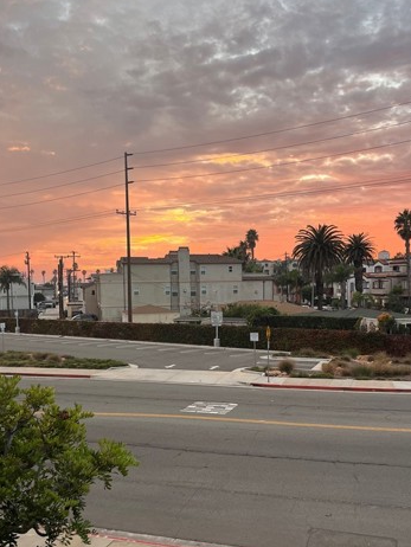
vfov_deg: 51.2
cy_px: 310
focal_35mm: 36
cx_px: 201
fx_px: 569
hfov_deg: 39.7
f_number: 1.6
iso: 80
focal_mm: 5.1
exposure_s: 1/121
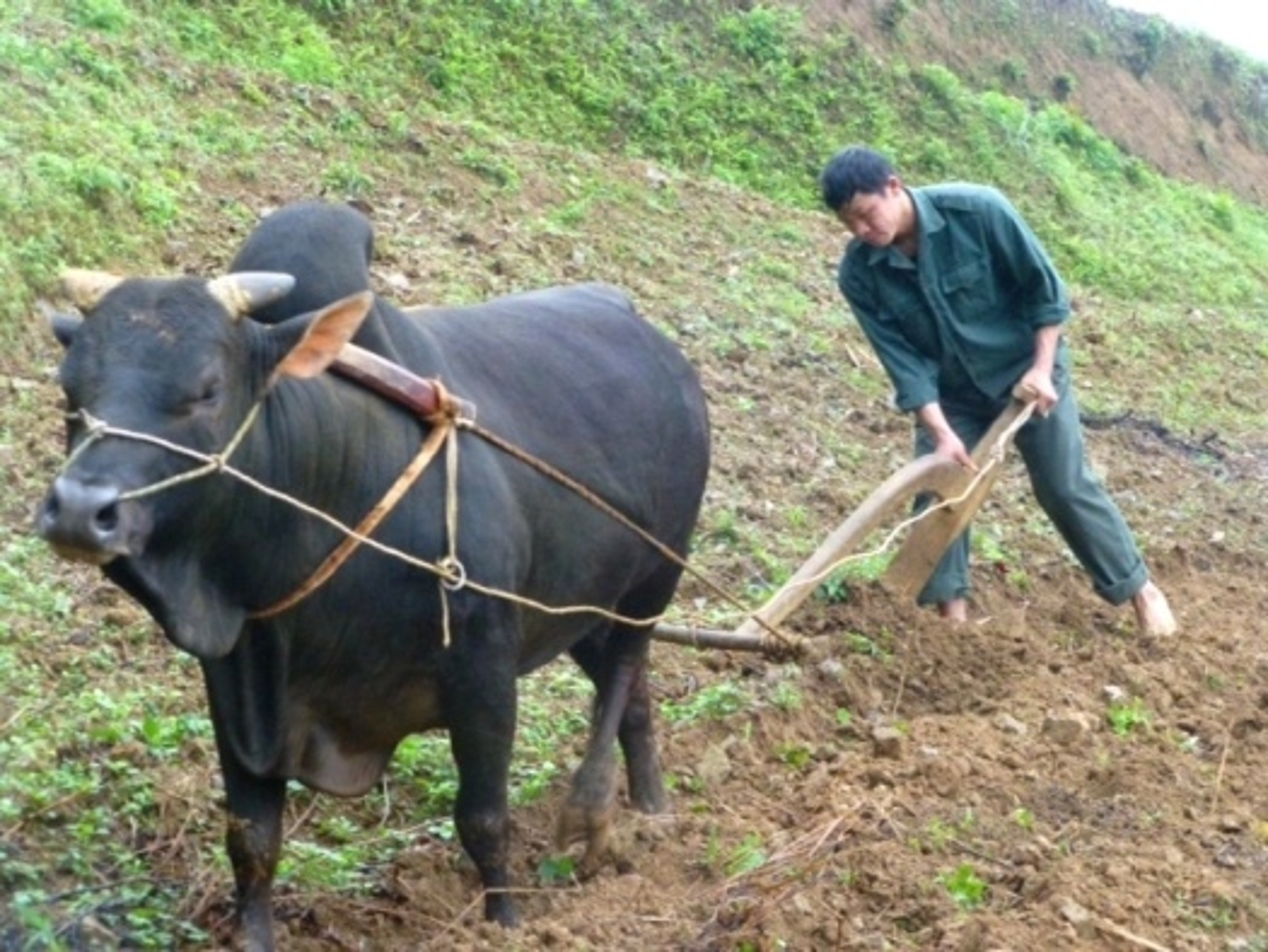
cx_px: 634
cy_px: 476
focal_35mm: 75
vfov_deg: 19.6
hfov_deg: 26.0
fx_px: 2748
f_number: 5
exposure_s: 1/125
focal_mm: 13.3
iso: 640
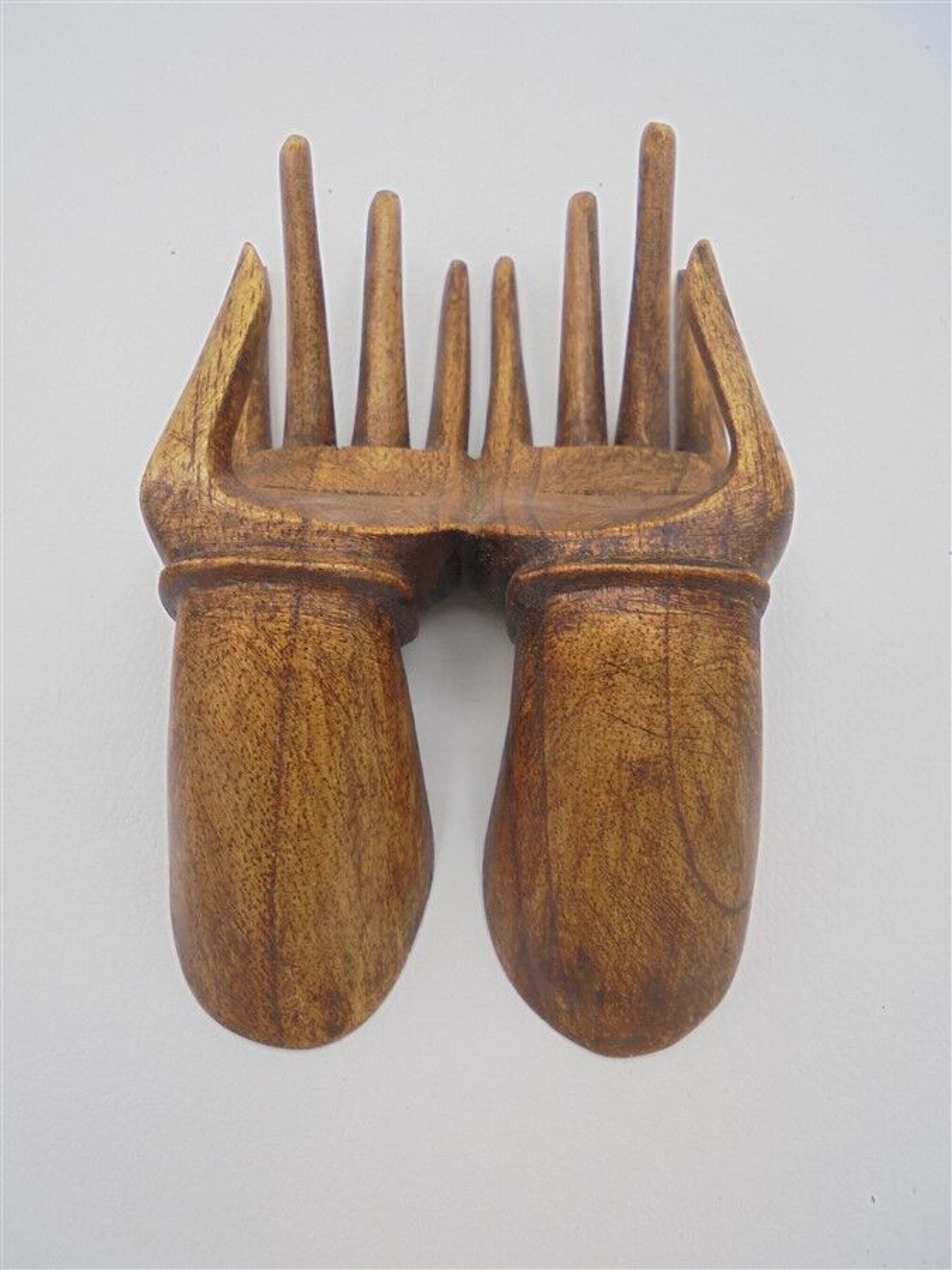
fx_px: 953
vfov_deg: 67.3
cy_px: 635
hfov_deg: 53.1
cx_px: 476
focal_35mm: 26
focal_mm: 4.6
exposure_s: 1/60
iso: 100
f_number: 3.5
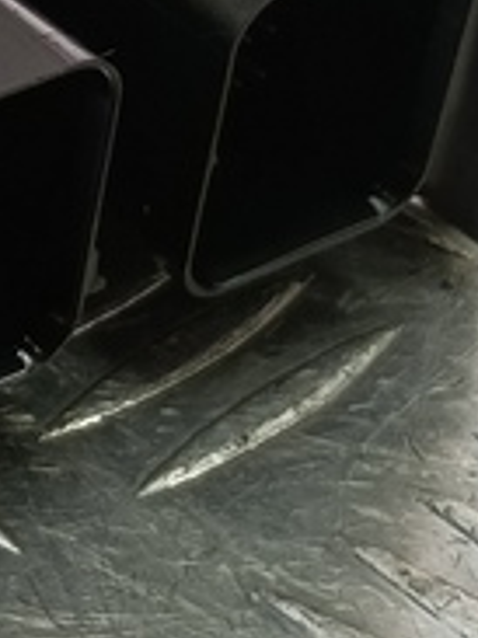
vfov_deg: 15.1
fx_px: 2378
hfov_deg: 10.8
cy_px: 66
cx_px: -349
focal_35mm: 129
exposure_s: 1/50
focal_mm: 4.11
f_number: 1.6
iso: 98
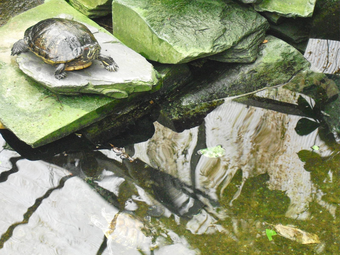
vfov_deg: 16.6
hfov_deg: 22.0
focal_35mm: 89
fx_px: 874
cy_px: 128
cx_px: 170
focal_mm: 15.7
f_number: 5.1
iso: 800
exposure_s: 1/40
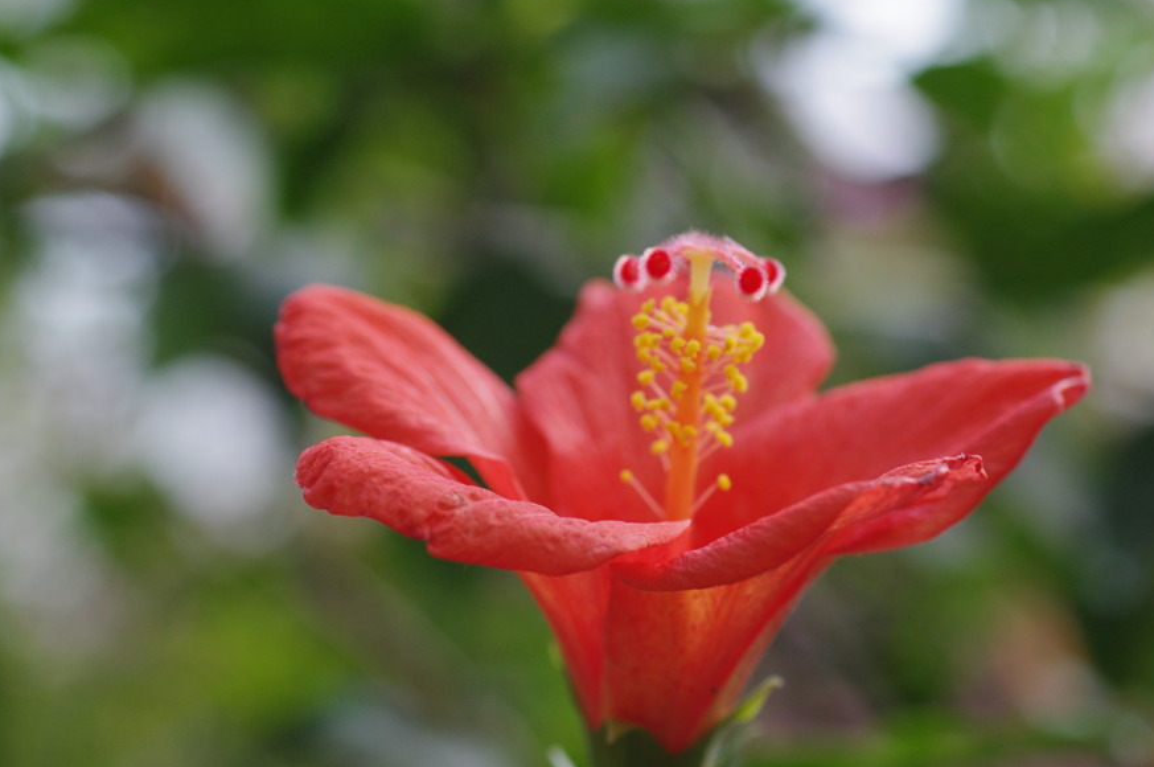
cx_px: 665
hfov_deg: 23.1
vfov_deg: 15.5
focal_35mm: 88
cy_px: 373
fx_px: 2818
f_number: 5
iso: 400
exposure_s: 1/200
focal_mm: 50
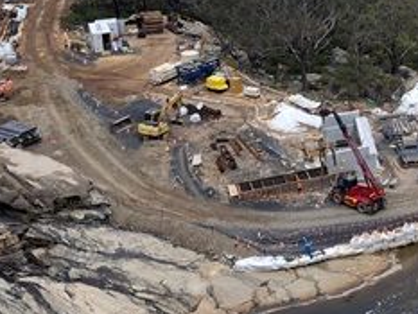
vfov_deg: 19.2
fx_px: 906
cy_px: 17
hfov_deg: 24.2
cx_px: 468
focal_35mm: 75
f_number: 1.8
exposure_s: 1/1805
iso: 32
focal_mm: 4.69
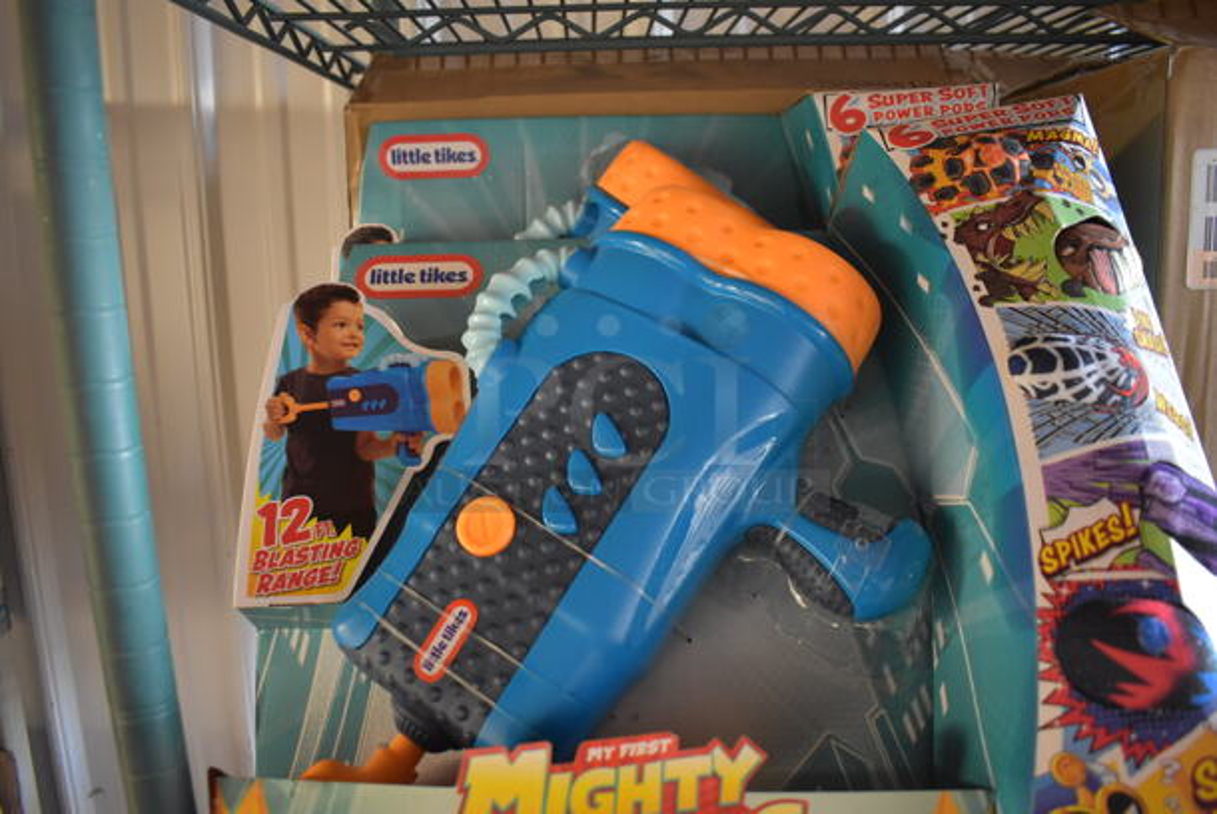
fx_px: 914
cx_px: 608
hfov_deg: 67.3
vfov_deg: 48.0
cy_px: 407
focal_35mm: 27
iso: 2200
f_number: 3.5
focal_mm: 18
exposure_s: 1/30
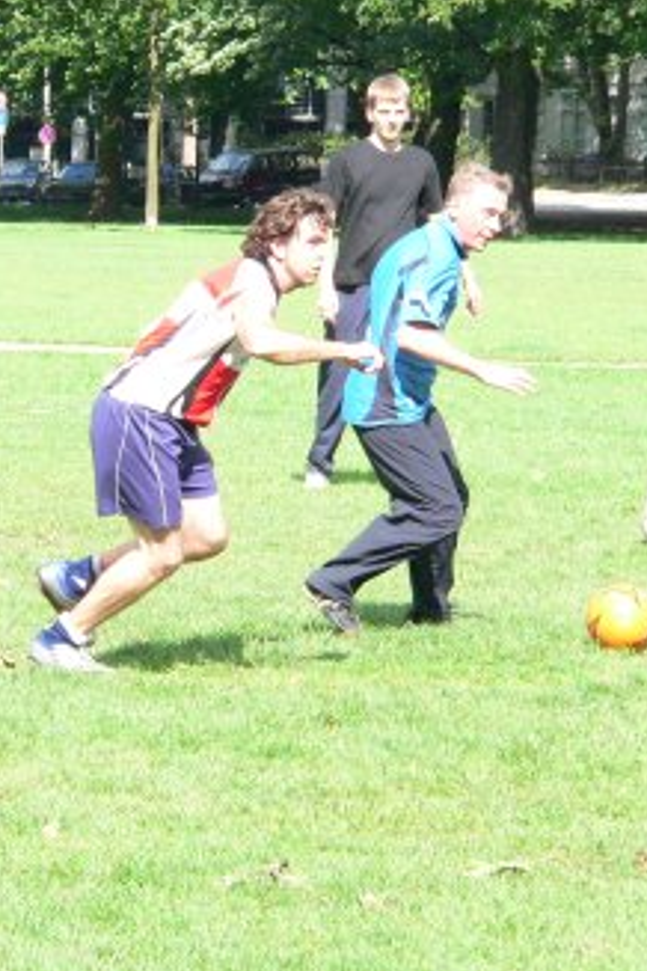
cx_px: 234
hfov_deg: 5.1
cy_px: 475
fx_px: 7224
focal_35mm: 268
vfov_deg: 7.7
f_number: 6.5
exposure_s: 1/400
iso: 400
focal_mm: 31.1
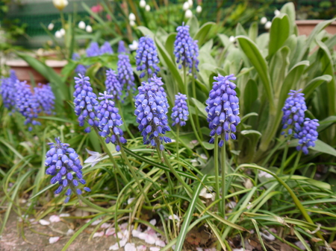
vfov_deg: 49.7
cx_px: 168
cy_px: 126
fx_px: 272
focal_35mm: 28
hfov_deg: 63.5
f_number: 4.5
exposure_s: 1/160
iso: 160
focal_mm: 14
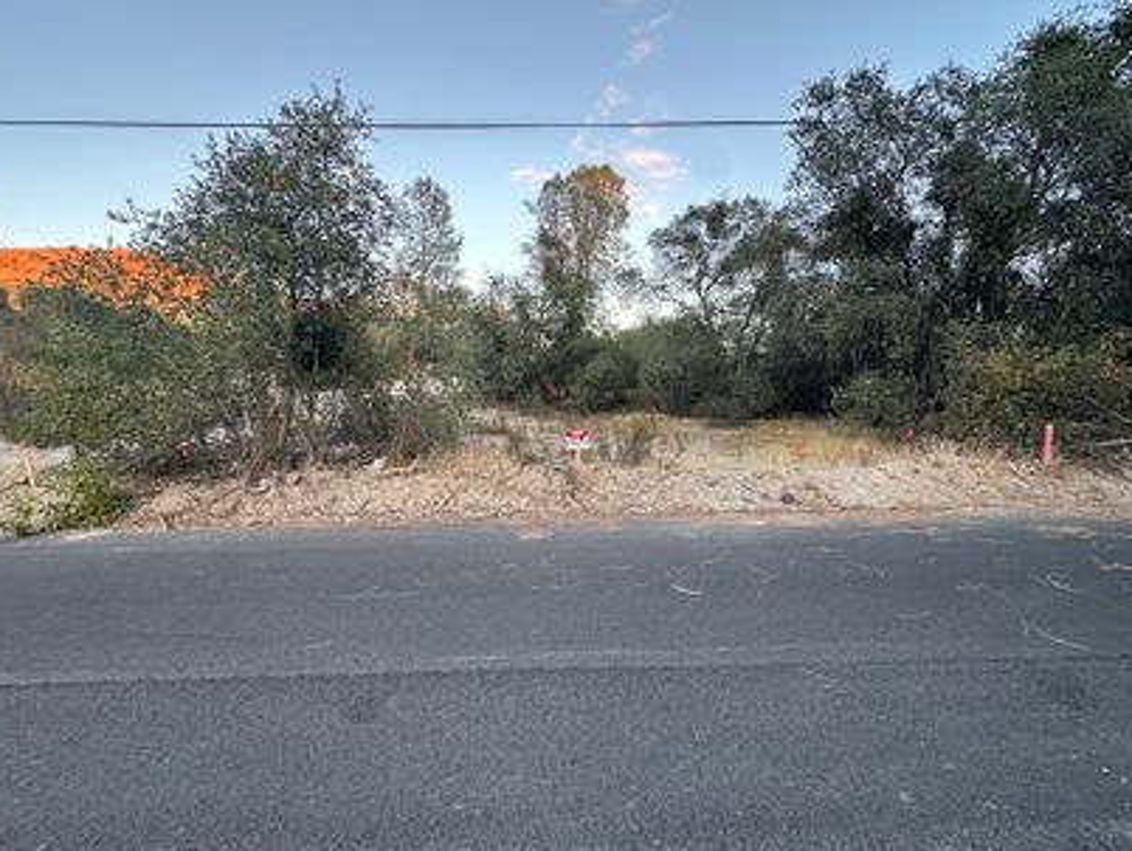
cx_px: 576
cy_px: 433
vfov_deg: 81.8
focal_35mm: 15
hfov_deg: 98.1
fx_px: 491
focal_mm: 2.22
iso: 100
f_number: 2.2
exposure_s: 1/99
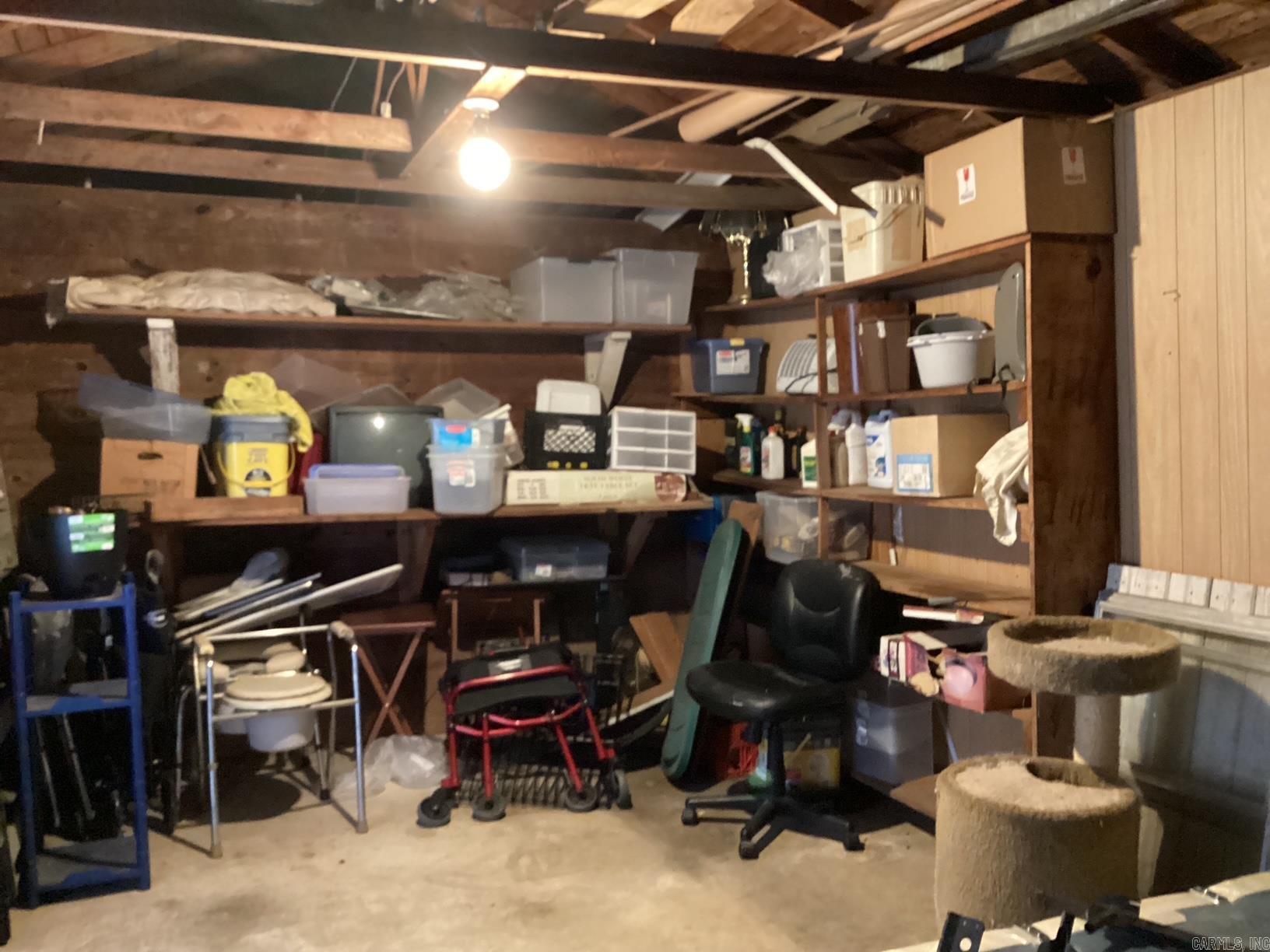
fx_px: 1137
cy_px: 476
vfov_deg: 45.4
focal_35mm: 31
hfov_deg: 58.4
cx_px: 635
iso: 800
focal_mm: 3.3
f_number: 2.4
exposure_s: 1/24
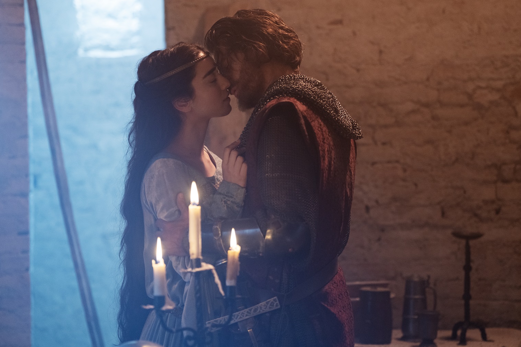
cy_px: 167
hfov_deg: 18.4
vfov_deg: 12.3
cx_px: 262
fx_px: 1606
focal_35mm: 111
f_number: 2.8
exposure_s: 1/160
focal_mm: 106
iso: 2500
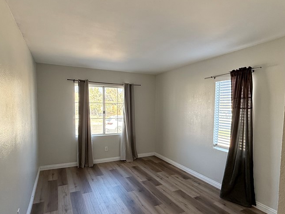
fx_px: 181
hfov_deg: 76.3
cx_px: 149
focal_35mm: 22
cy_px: 121
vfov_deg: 60.9
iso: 160
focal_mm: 2.22
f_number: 2.2
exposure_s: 1/99
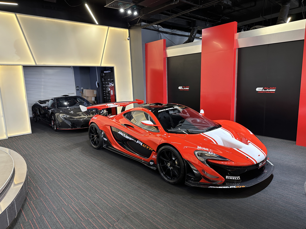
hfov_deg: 71.6
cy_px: 114
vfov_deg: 56.8
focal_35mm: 24
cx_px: 153
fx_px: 212
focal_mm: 6.86
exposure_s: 1/50
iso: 125
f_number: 1.78
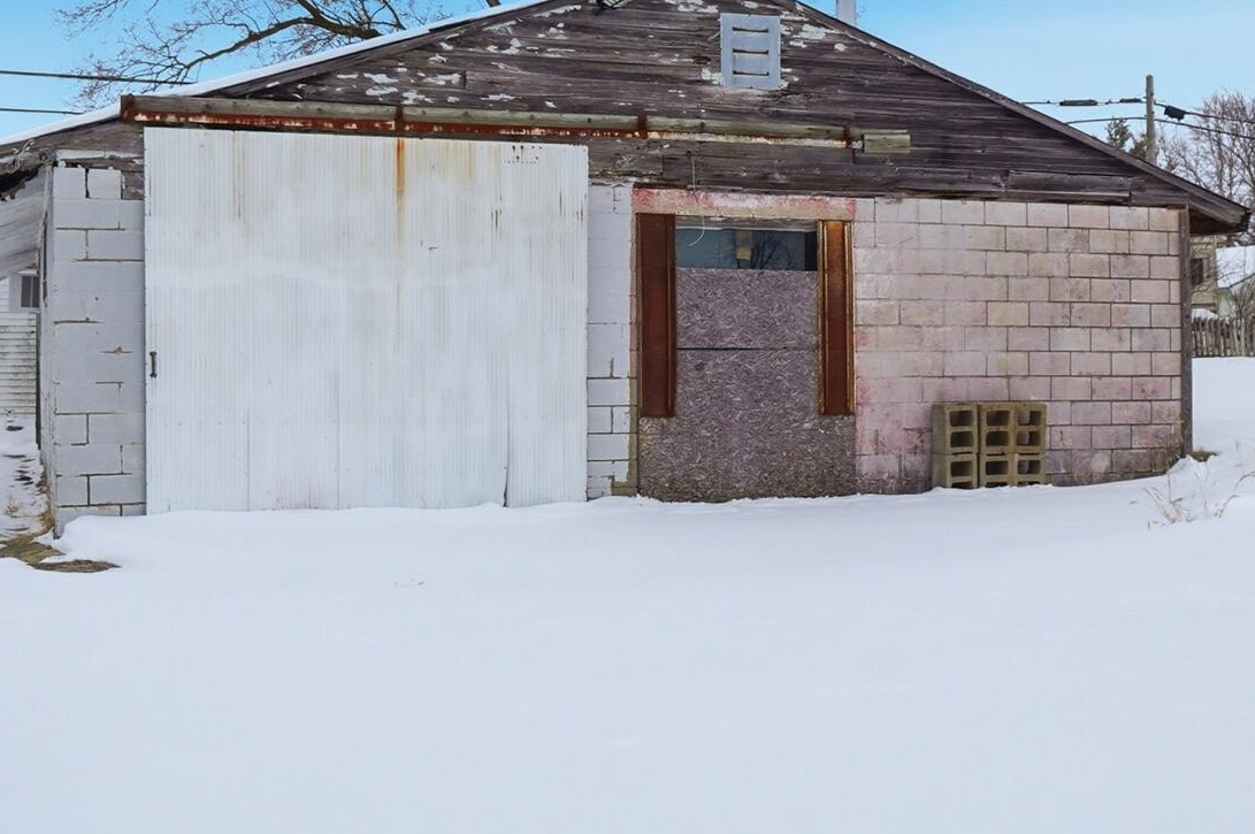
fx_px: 1532
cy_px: 242
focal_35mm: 44
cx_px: 630
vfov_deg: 30.1
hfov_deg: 44.5
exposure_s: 1/4000
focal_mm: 16
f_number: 4.5
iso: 100
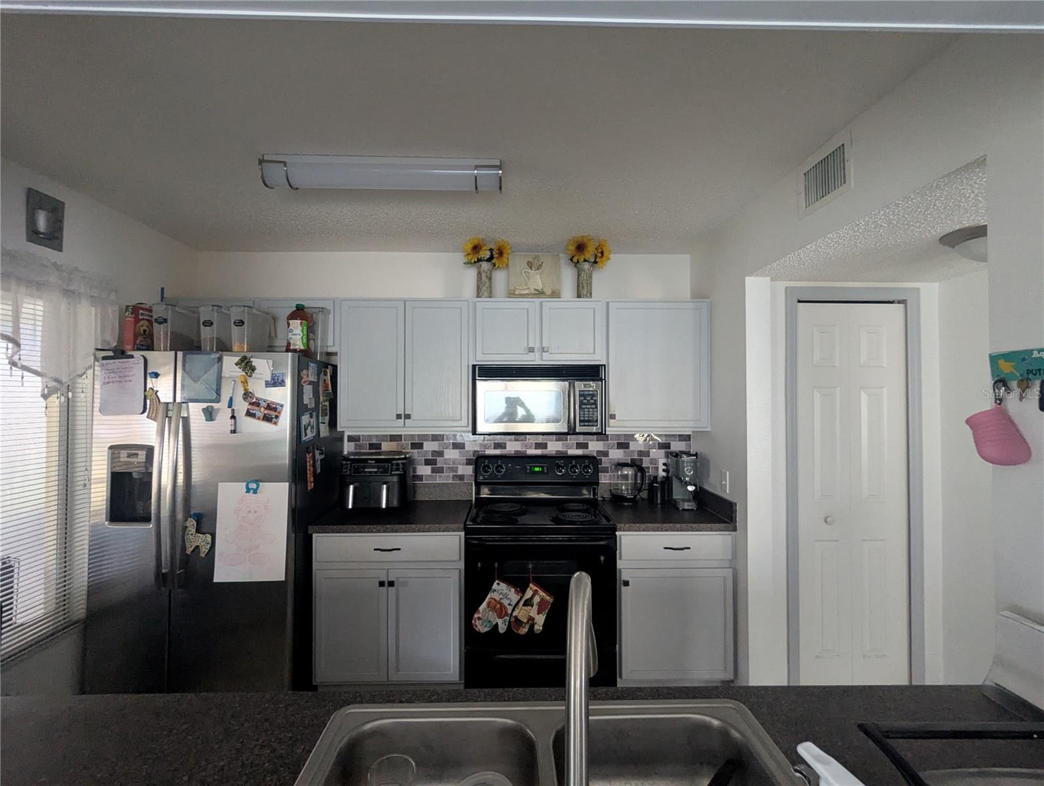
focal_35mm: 16
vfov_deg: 78.2
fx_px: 483
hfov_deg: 94.4
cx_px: 522
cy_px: 393
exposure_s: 1/23.8
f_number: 2.2
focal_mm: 2.35
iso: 478
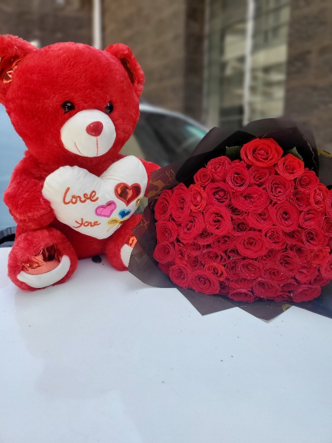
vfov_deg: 67.3
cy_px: 222
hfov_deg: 53.0
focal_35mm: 26
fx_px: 333
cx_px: 166
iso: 50
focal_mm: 4.3
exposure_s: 1/588
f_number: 1.5
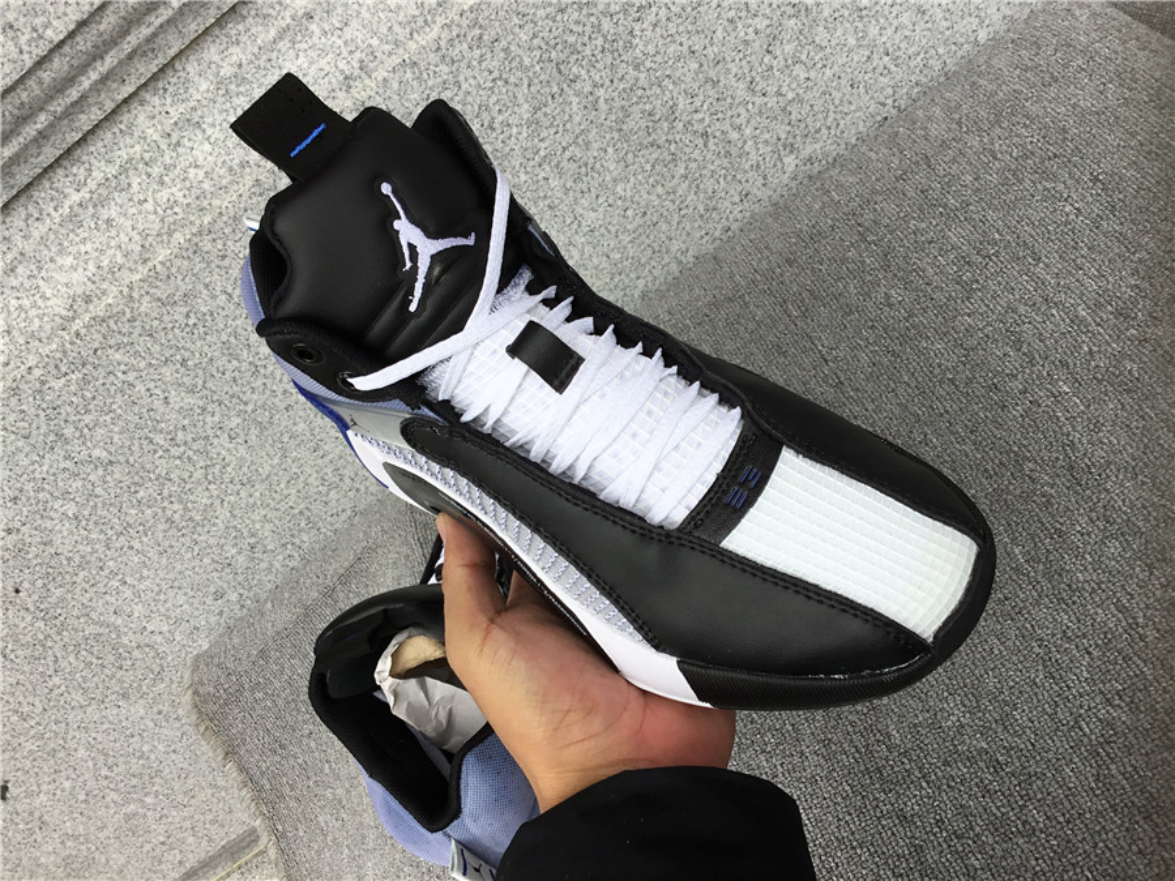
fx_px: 1052
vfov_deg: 45.4
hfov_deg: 58.4
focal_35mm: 31
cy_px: 440
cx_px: 588
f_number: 2.4
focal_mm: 3.3
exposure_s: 1/200
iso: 25
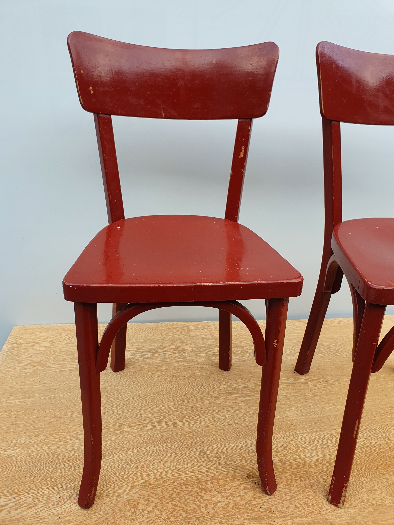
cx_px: 197
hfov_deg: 53.1
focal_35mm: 26
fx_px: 395
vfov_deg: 67.3
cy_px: 262
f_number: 2.4
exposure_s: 1/115
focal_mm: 4.32
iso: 50
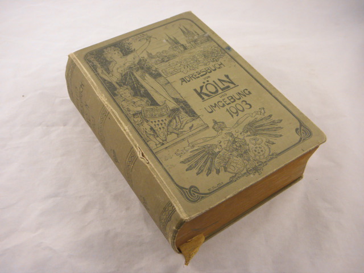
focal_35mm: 38
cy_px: 136
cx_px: 182
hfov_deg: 49.0
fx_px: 400
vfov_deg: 37.7
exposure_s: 1/40
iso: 100
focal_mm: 6.8
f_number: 3.7
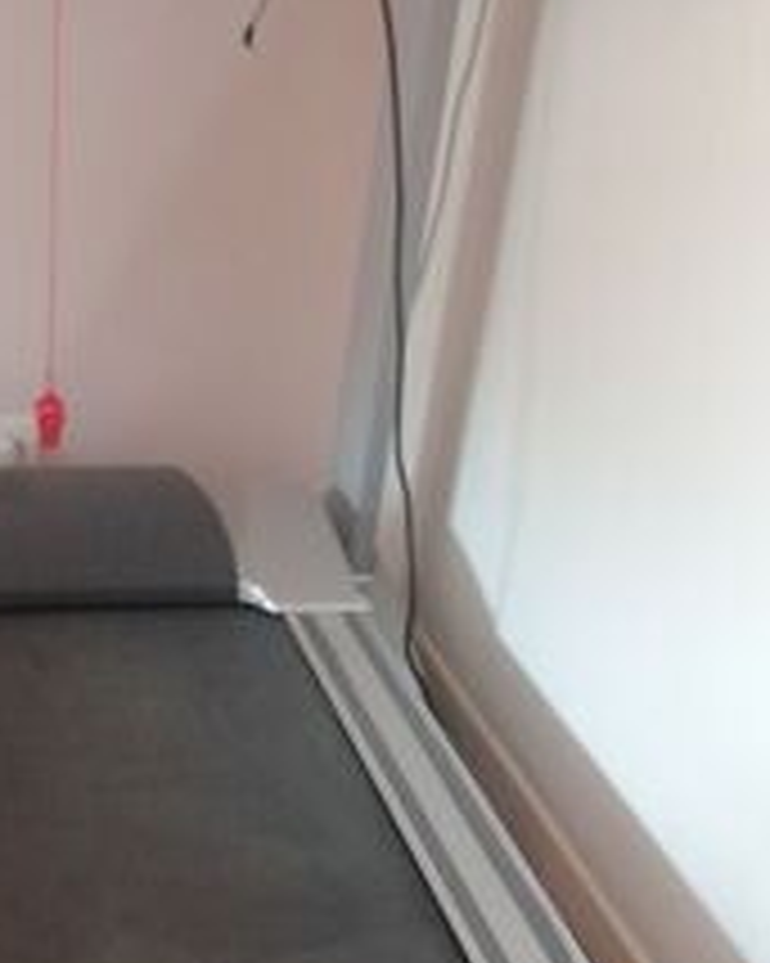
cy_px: 670
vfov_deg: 24.9
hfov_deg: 20.1
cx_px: 230
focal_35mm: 76
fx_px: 2167
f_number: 1.8
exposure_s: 1/25
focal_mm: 3.96
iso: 320
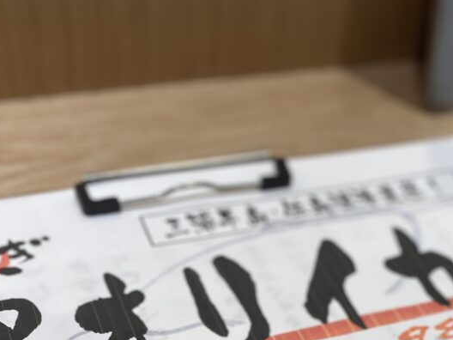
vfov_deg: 22.1
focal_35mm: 63
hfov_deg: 30.4
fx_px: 824
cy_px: 368
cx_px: 310
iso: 50
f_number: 1.8
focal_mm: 4.25
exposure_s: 1/100
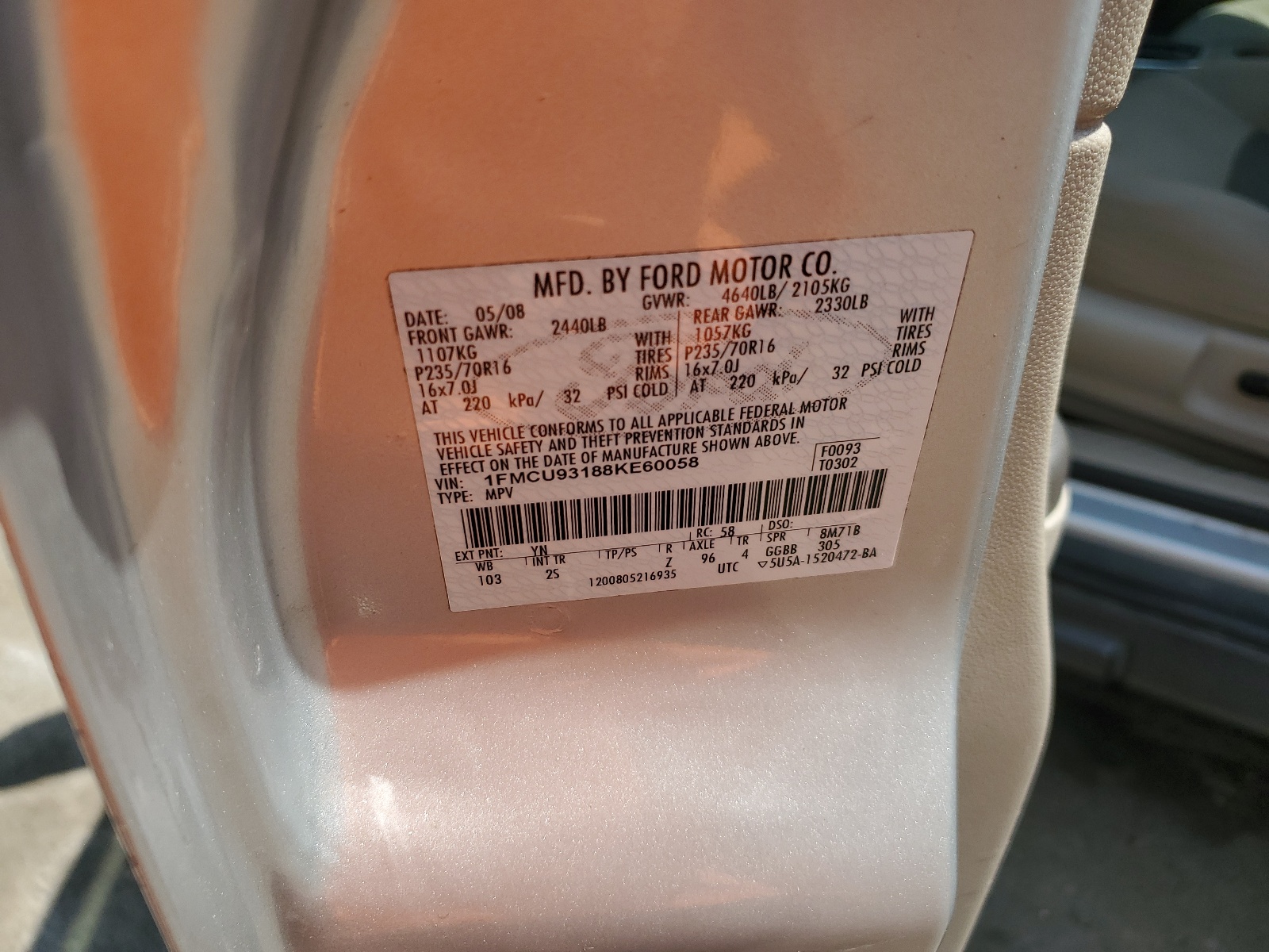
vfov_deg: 53.1
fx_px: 953
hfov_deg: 67.3
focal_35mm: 26
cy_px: 476
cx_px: 634
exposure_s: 1/2000
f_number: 1.5
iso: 50
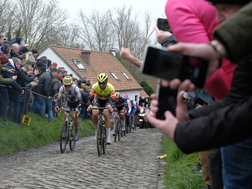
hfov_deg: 30.3
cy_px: 94
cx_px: 118
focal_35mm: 64
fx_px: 466
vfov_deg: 22.9
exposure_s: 1/2000
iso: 1600
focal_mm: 39.3
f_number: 4.5
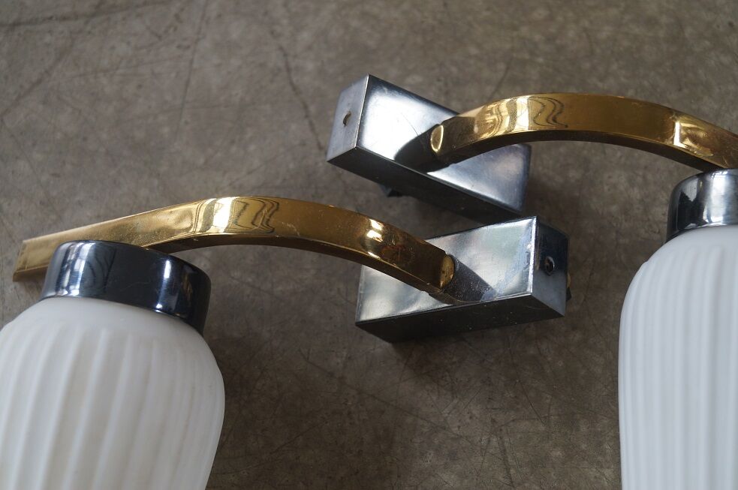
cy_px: 245
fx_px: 1065
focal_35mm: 52
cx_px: 369
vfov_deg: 25.9
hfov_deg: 38.2
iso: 320
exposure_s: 1/60
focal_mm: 35
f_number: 5
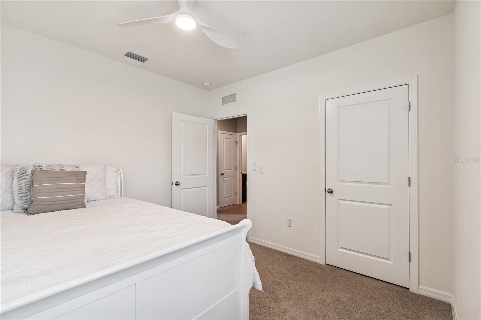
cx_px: 240
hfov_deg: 100.4
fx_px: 200
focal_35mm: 15
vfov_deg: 77.3
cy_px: 160
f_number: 7.1
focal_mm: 10
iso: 100
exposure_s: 1/3.33
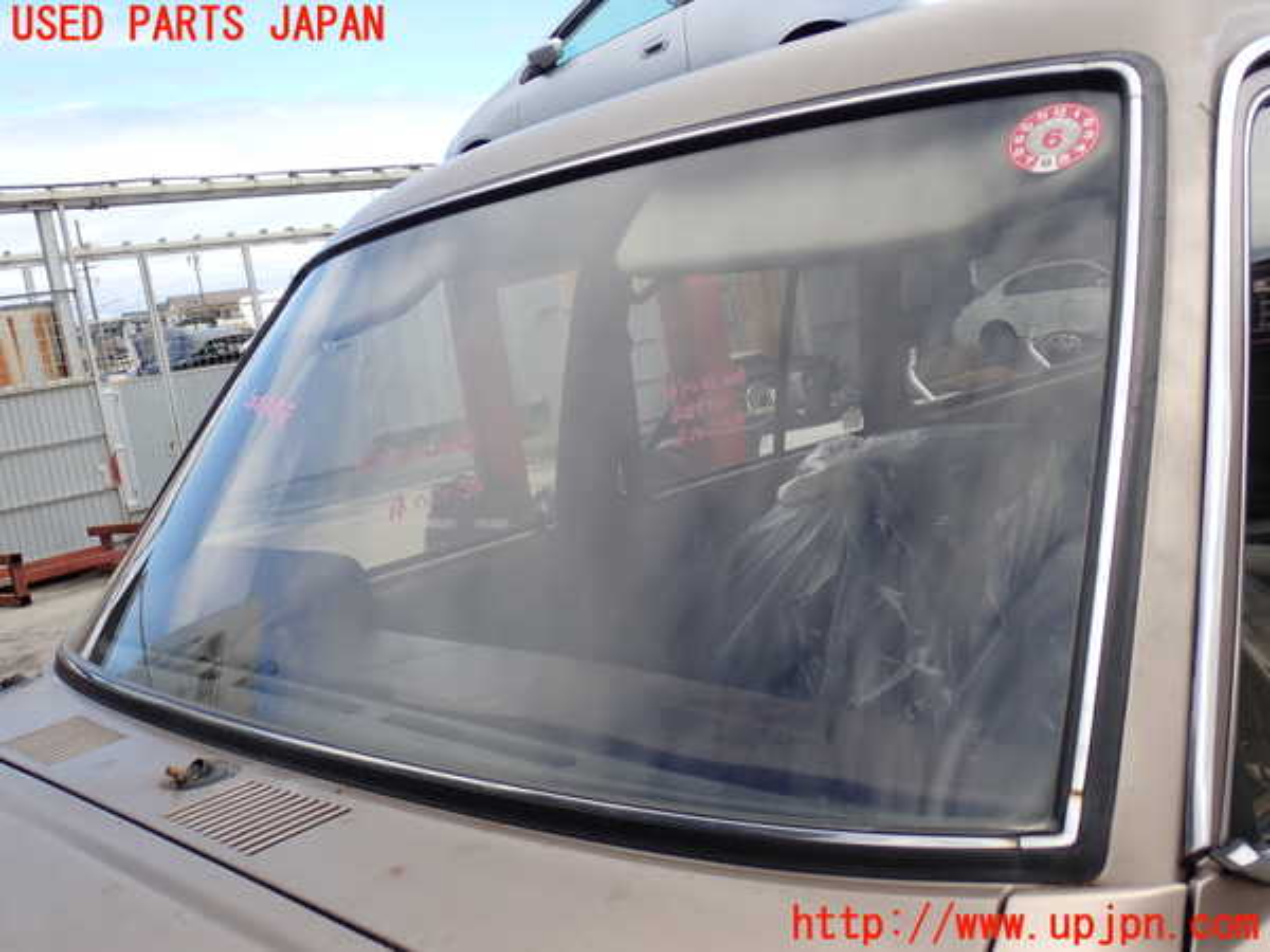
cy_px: 476
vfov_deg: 37.7
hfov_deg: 49.0
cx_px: 635
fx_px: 1394
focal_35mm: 38
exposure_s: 1/400
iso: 100
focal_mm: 6.83
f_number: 3.5
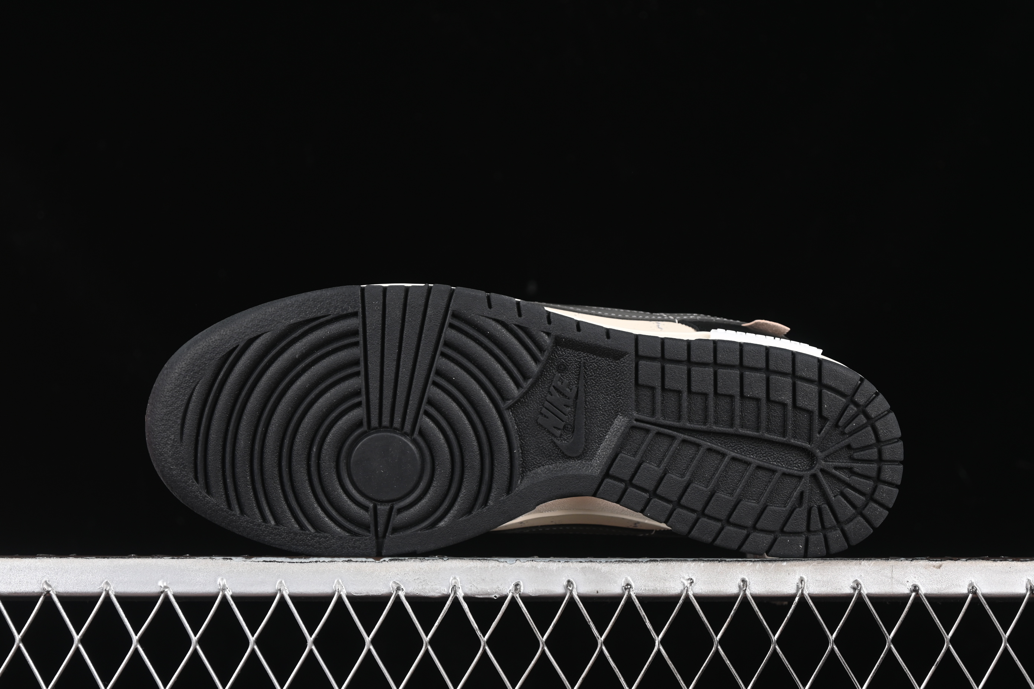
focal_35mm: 75
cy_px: 344
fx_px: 2154
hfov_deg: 27.0
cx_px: 517
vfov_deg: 18.2
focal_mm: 50
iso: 160
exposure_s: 1/50
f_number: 6.3
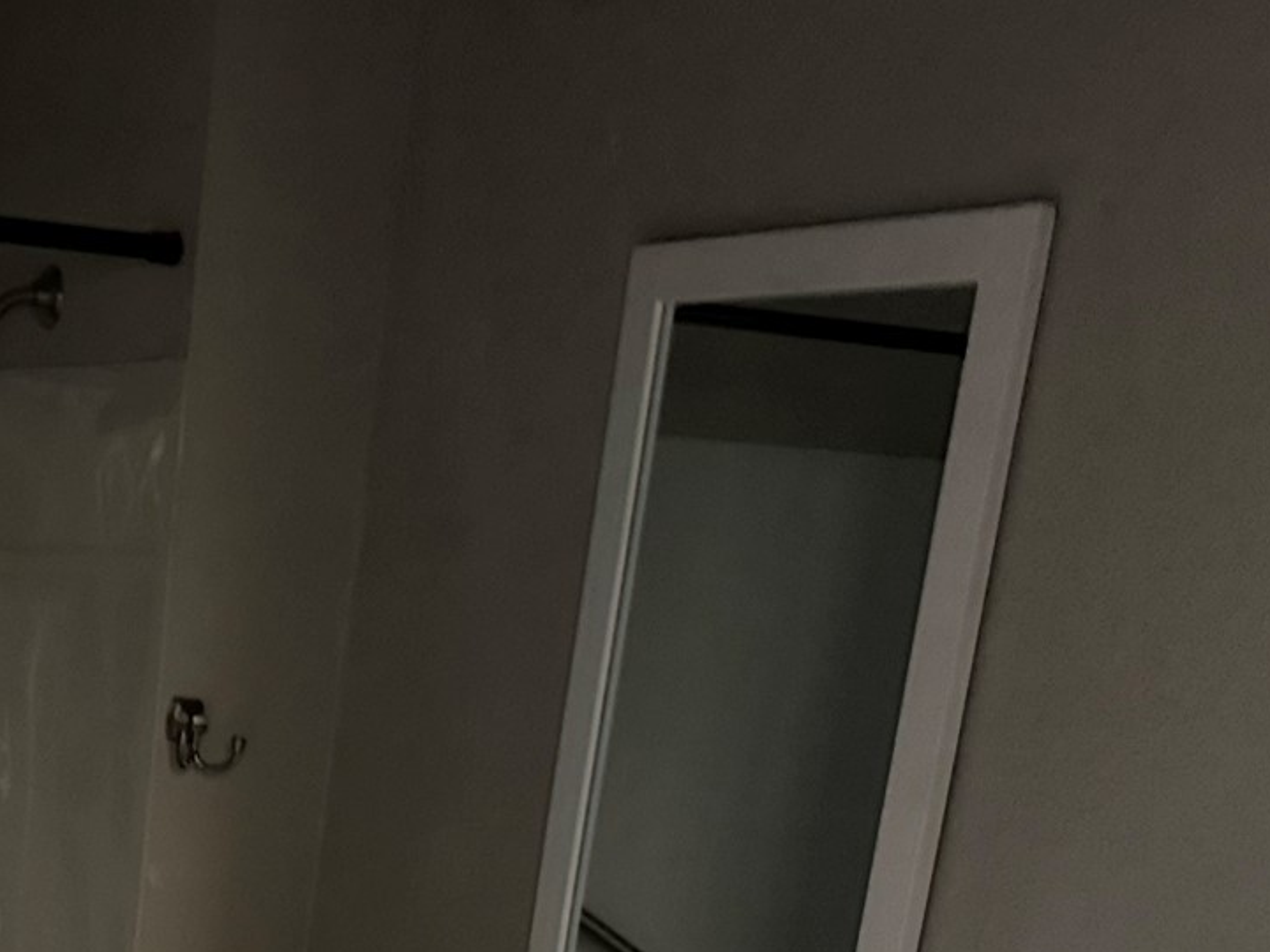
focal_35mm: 64
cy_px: 1227
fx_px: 2348
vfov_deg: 20.9
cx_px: -4
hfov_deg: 28.4
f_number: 1.78
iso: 1000
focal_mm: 6.76
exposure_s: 1/30
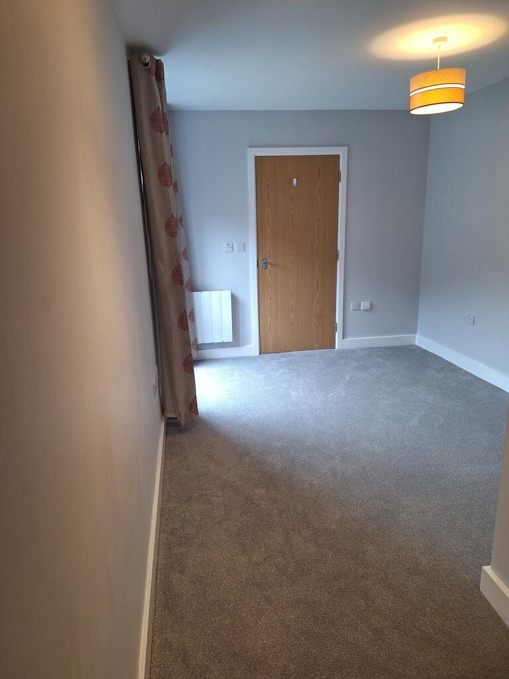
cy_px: 340
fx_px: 451
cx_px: 254
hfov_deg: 58.9
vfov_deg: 73.9
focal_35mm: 23
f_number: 1.8
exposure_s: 1/50
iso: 100
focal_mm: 5.54
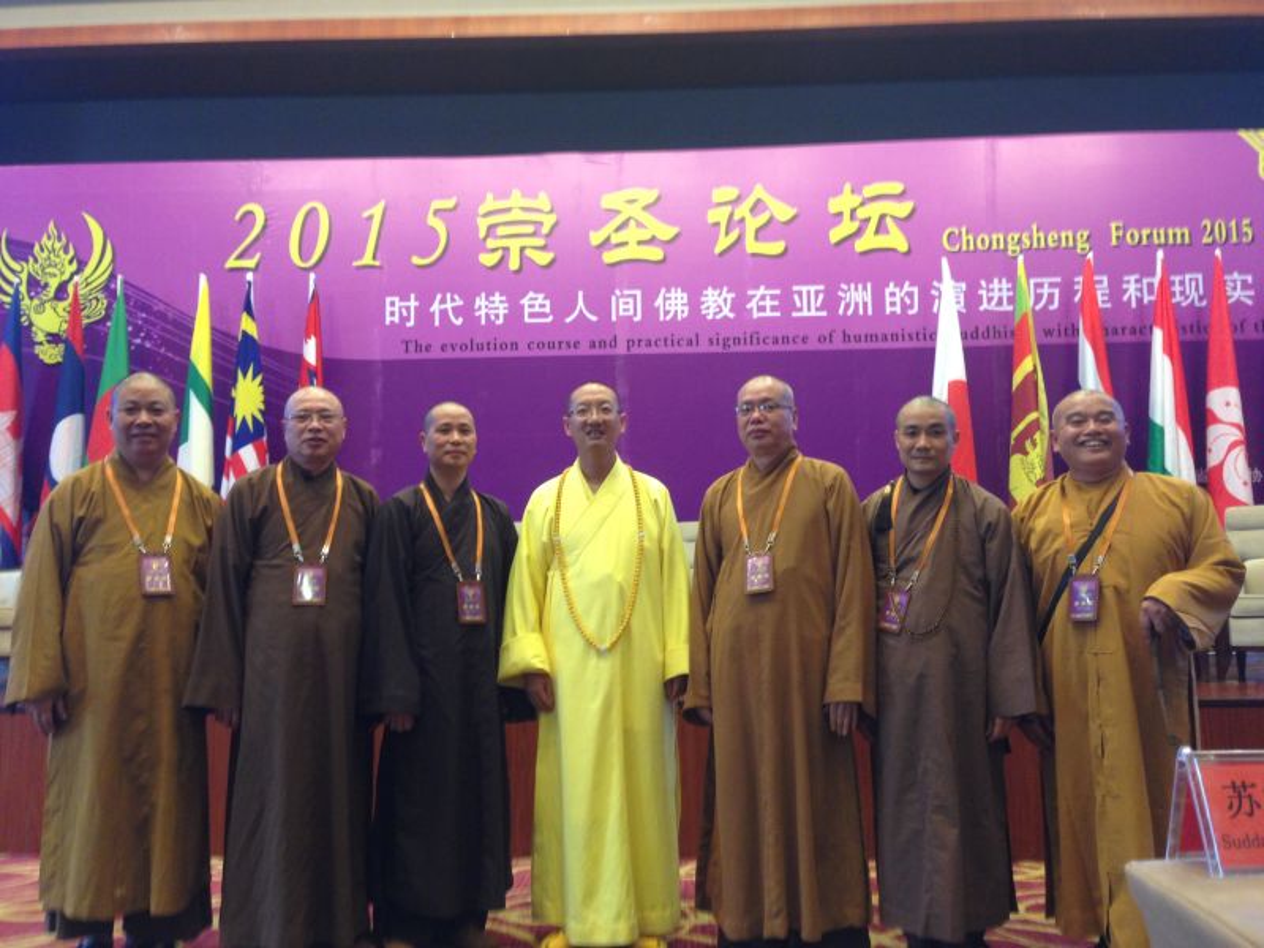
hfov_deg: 55.4
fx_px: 1205
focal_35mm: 33
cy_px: 474
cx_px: 632
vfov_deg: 42.9
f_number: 2.4
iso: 100
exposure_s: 1/20
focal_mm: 4.12
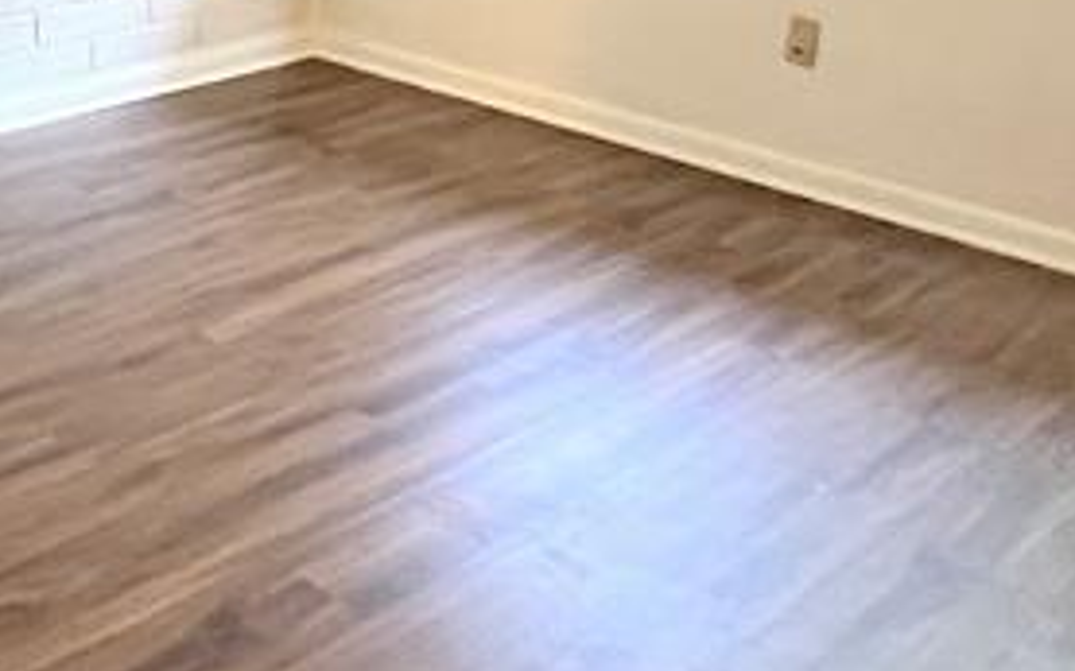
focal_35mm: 51
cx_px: 58
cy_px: -120
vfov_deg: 23.3
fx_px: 1494
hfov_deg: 36.5
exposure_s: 1/60
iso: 500
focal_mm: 1.57
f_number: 1.8
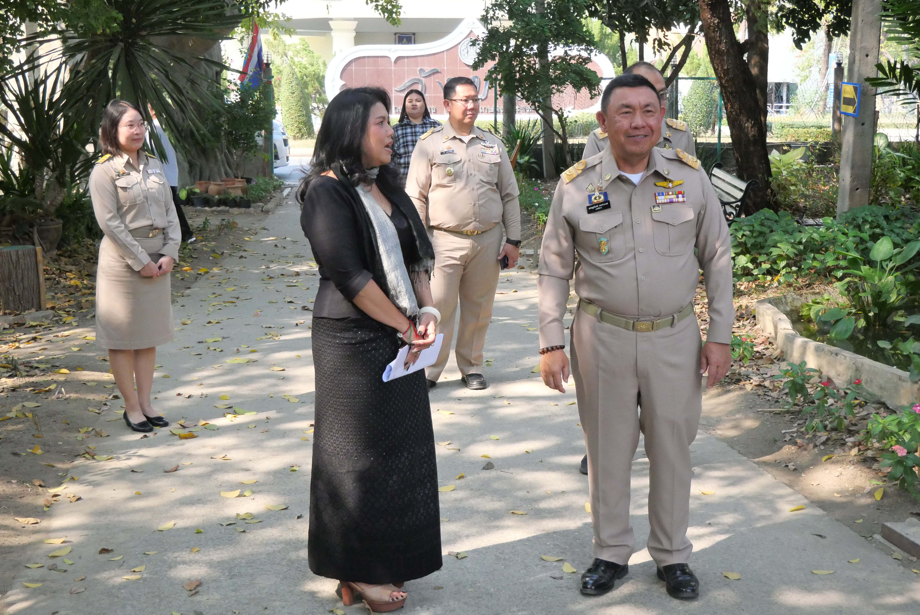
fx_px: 1304
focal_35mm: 51
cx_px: 460
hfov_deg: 38.9
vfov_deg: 26.5
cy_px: 308
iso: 3200
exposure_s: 1/3200
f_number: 4.5
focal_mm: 25
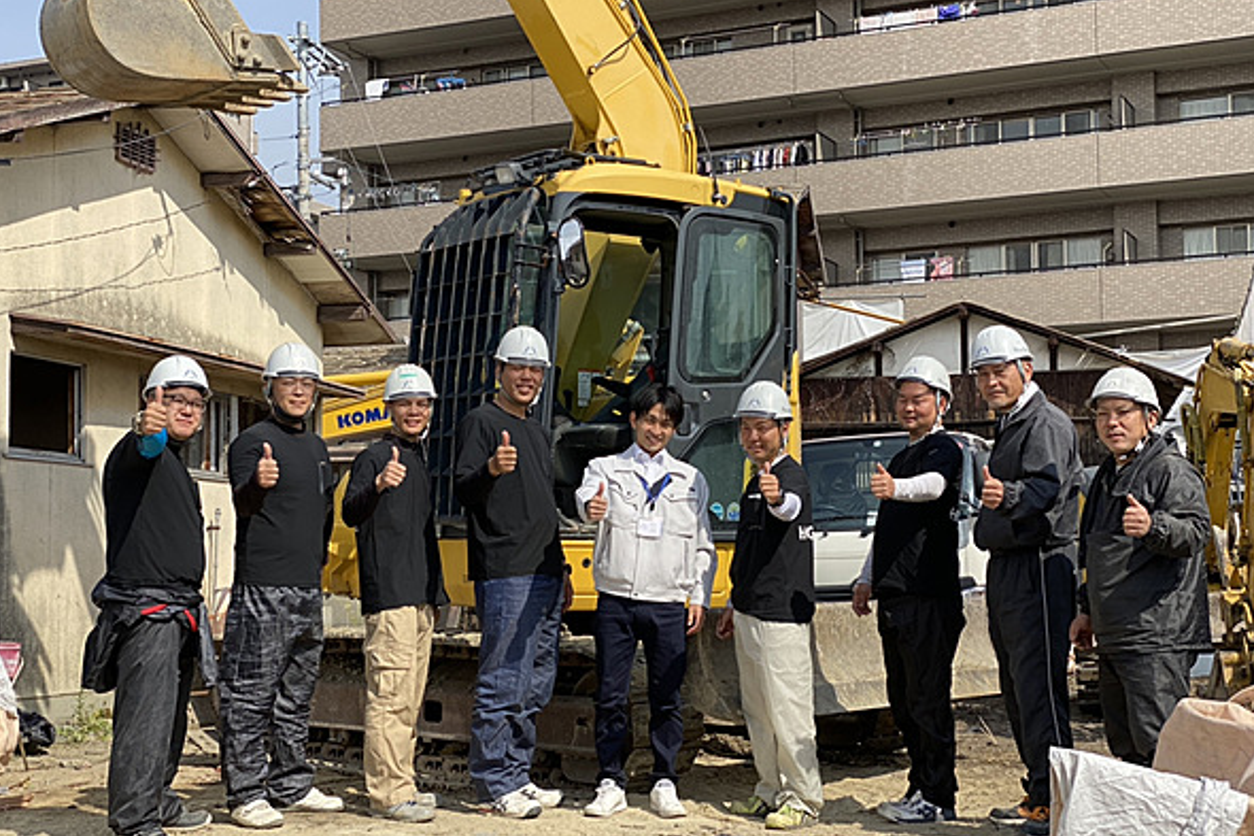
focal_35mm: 55
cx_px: 621
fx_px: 1915
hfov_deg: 36.3
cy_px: 447
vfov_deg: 24.6
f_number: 2
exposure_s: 1/1295
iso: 20
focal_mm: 6
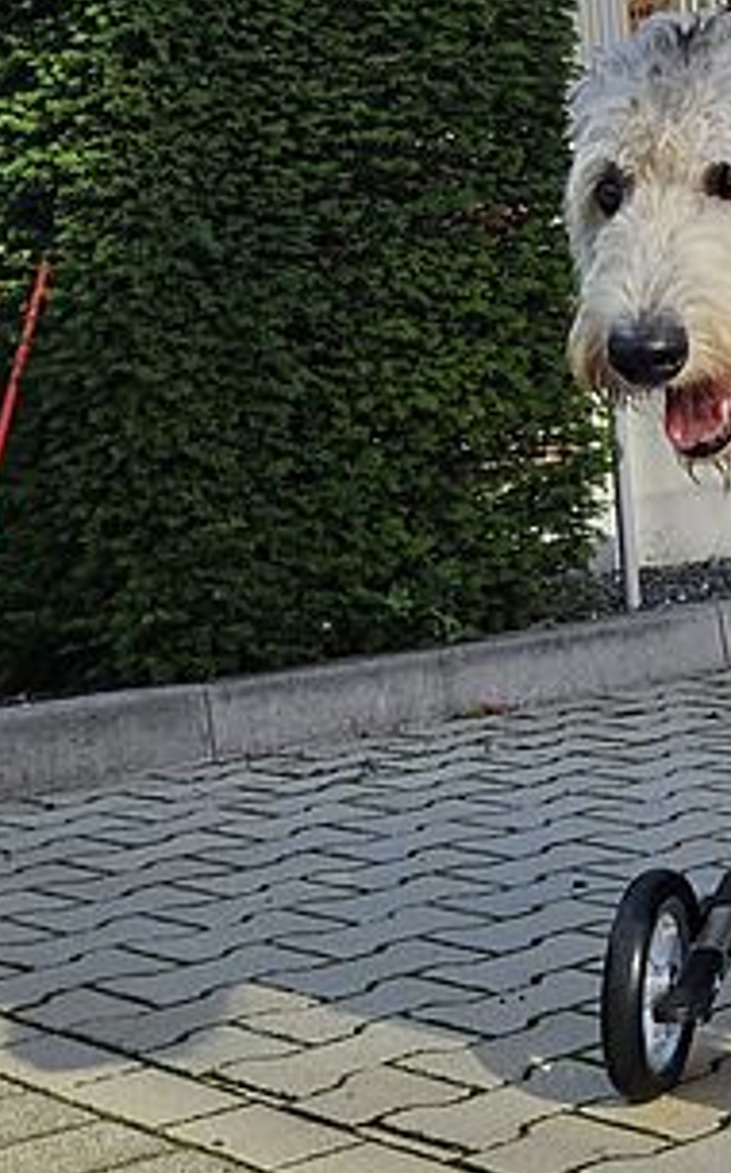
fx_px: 2045
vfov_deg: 31.4
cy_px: 269
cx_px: 1389
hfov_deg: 16.4
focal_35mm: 64
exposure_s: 1/556
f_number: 1.8
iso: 32
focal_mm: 5.4
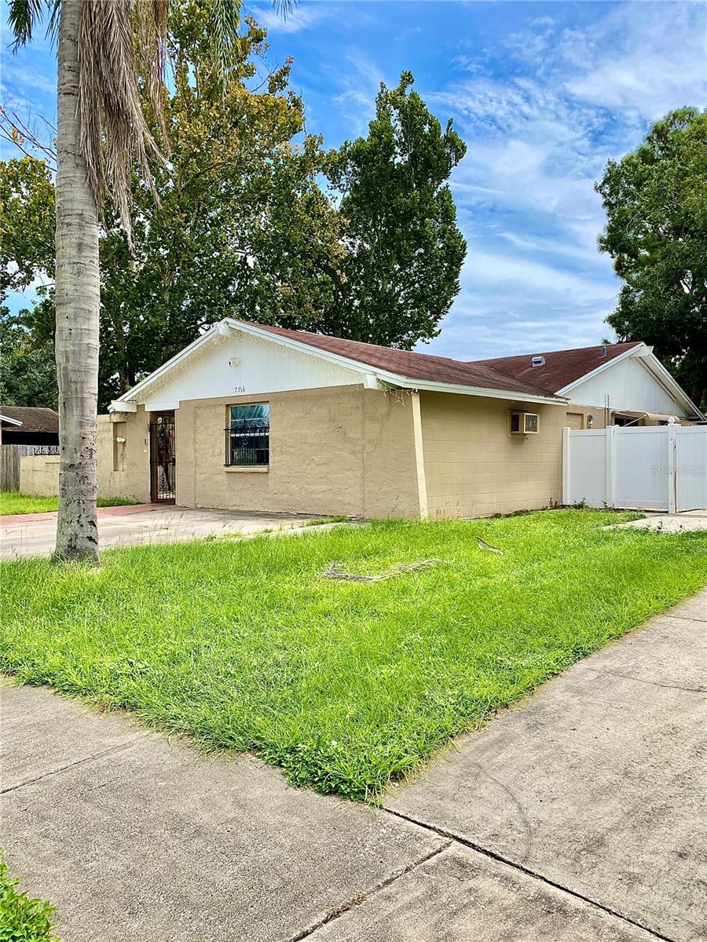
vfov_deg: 67.3
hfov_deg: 53.1
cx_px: 354
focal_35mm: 26
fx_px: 708
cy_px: 471
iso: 32
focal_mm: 4.25
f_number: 1.8
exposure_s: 1/3401
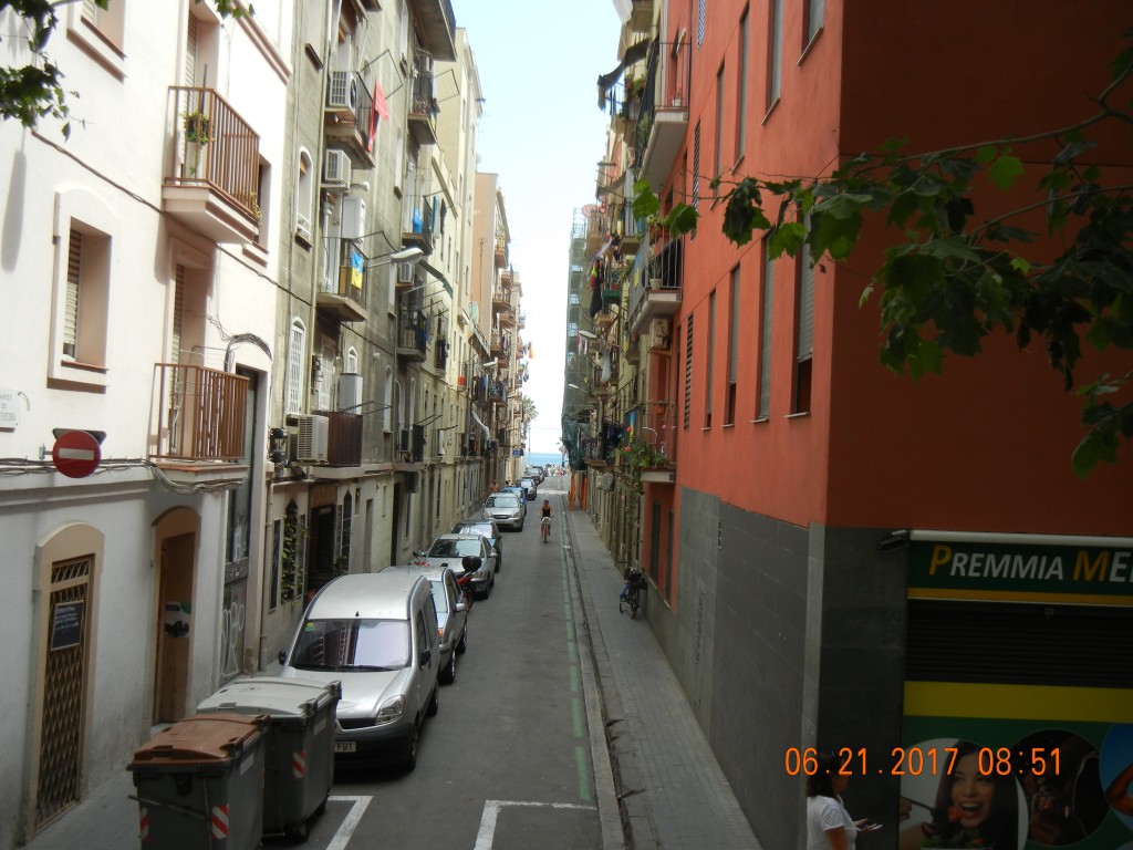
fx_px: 1113
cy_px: 425
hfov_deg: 54.0
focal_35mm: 34
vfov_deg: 41.8
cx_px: 566
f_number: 3.6
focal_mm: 6.2
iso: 160
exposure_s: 1/450
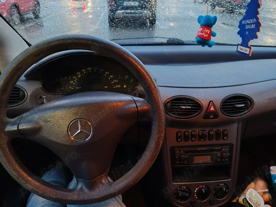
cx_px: 138
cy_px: 104
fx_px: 215
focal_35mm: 27
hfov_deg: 65.3
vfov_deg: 51.4
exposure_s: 1/33
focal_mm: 6.12
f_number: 1.9
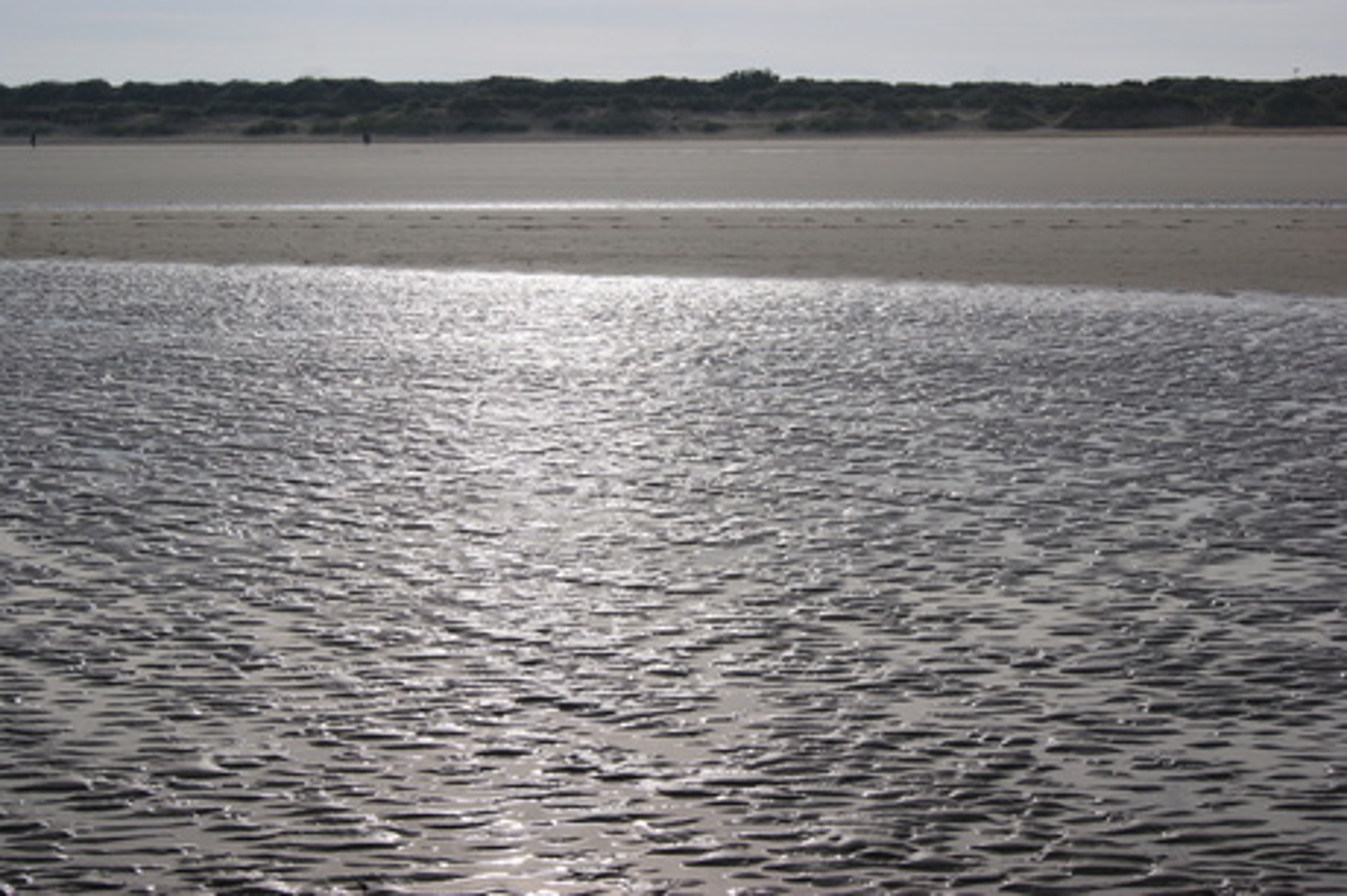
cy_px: 448
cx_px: 674
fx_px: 1963
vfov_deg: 25.7
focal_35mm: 52
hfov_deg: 37.9
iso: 100
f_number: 13
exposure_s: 1/320
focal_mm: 35
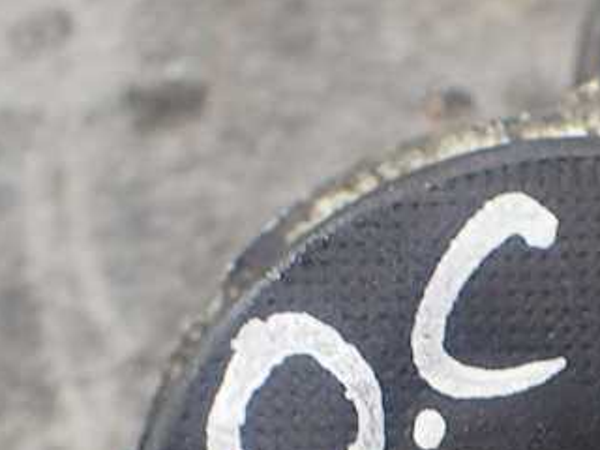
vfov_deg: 14.9
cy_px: 536
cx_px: 621
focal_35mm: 96
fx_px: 1664
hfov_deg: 19.7
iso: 160
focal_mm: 5.5
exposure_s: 1/125
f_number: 2.3
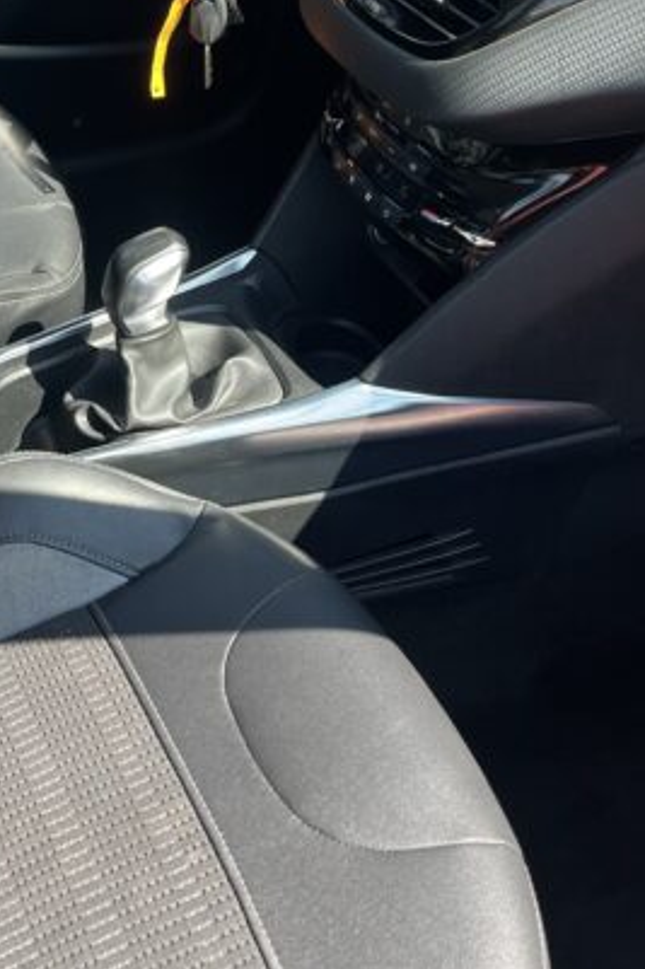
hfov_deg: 23.8
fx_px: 1452
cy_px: 254
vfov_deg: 36.1
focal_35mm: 54
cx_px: -27
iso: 50
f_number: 1.6
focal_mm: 5.1
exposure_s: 1/294
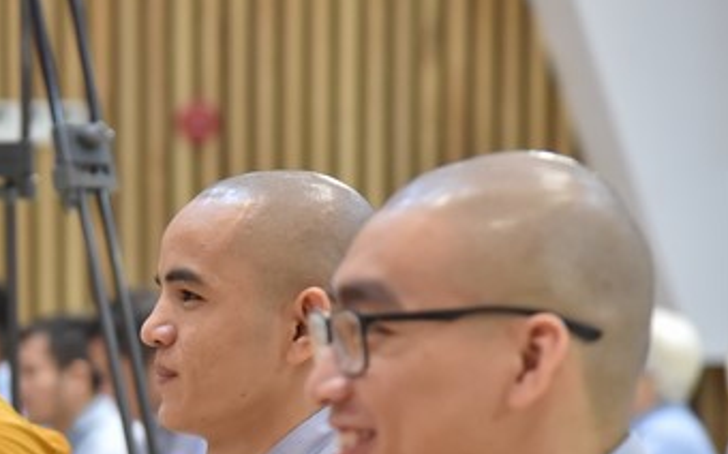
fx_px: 4640
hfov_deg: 8.9
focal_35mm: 234
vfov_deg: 5.6
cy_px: 413
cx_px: 58
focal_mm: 120
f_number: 5
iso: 3200
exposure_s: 1/125
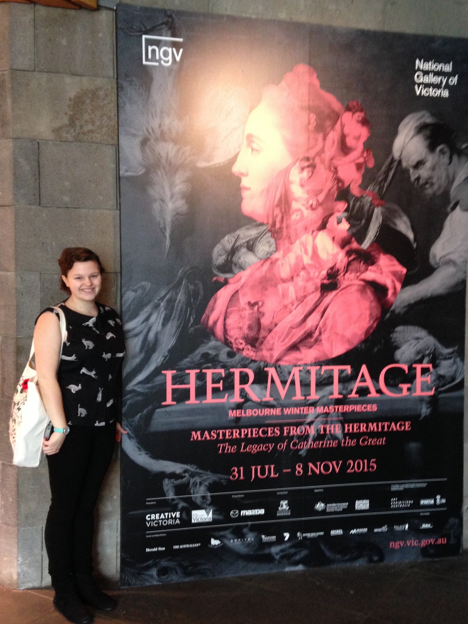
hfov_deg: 35.1
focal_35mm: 41
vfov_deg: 45.8
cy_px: 315
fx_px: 739
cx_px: 256
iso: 250
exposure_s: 1/20
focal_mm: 4.12
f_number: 2.4
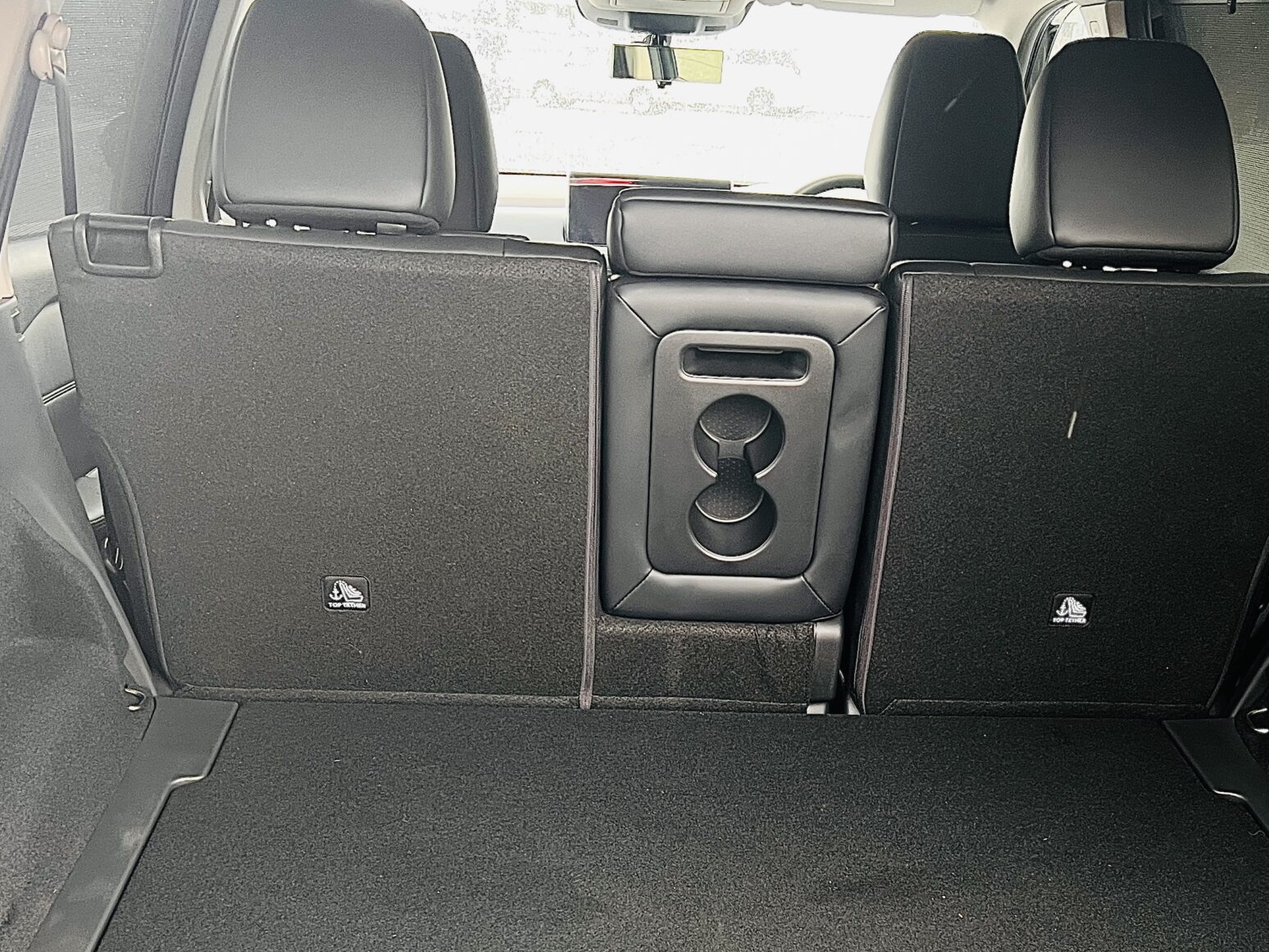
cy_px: 766
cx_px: 748
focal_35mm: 43
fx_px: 1576
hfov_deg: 43.7
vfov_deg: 32.6
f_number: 1.5
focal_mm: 5.7
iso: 125
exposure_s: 1/70
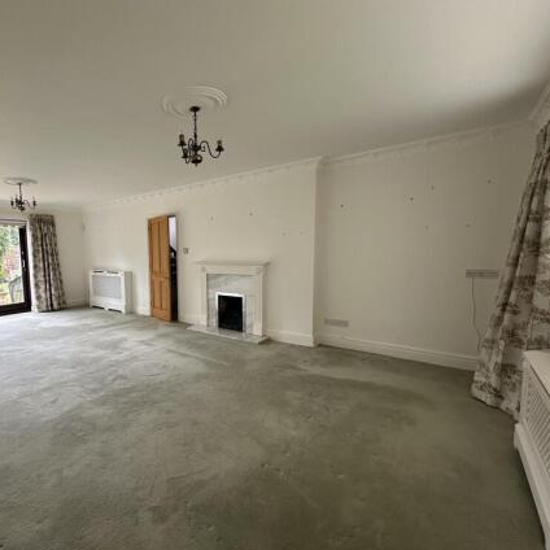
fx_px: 306
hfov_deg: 81.5
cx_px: 190
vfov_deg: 84.0
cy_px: 281
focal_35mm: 17
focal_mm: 2.22
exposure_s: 1/99
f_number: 2.2
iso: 125
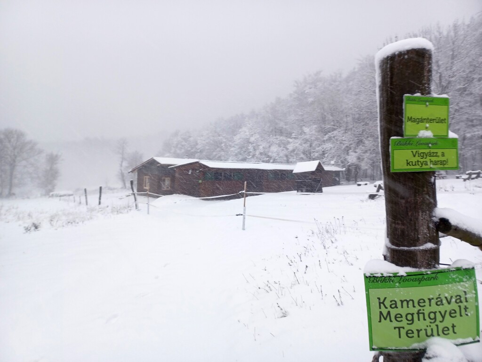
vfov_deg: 54.9
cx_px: 241
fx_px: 348
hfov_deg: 69.4
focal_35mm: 25
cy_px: 181
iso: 80
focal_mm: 4.6
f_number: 1.8
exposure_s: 1/50
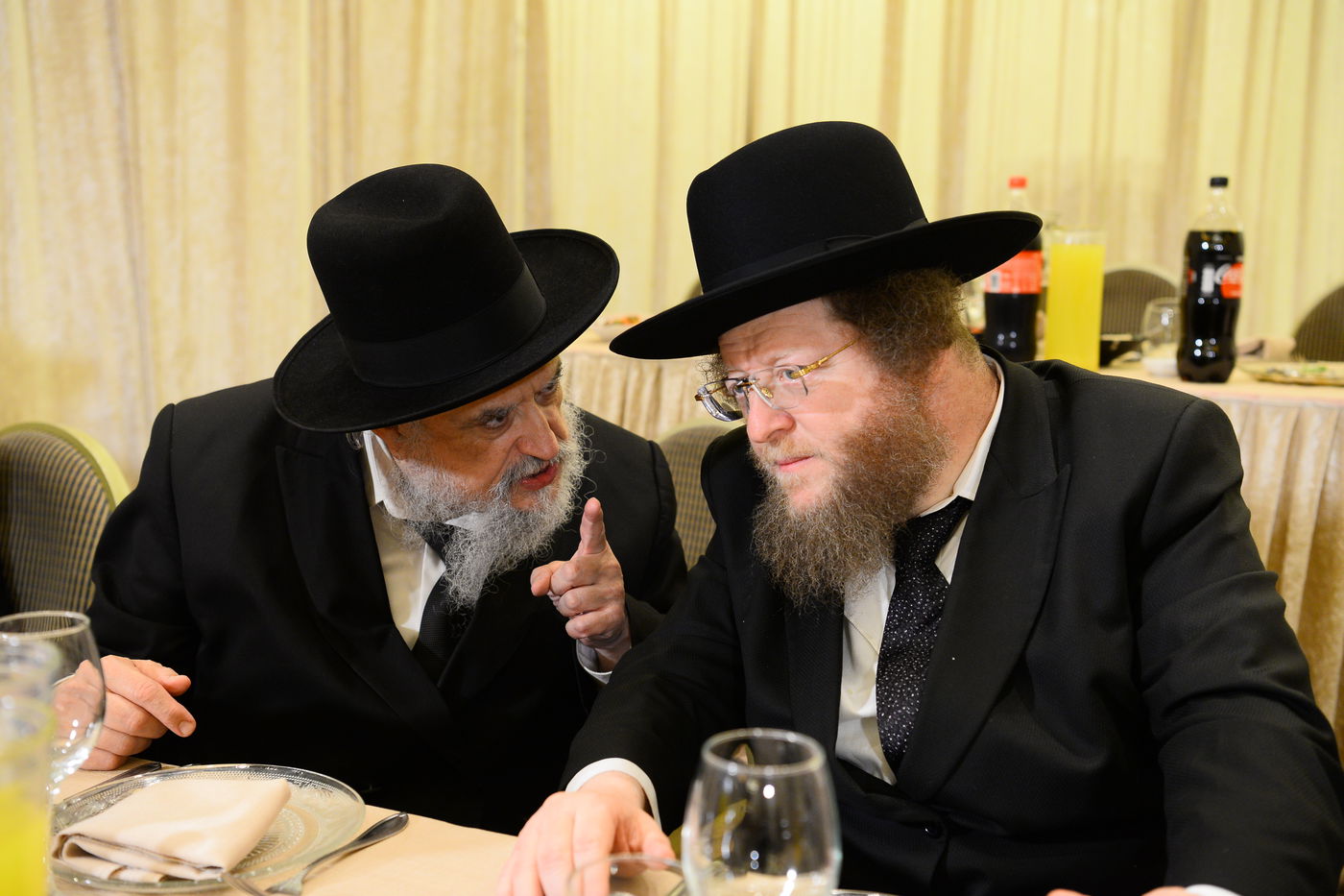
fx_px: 1680
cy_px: 448
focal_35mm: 45
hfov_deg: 43.6
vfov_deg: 29.9
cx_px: 672
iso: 2000
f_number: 4
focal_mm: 45
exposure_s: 1/125
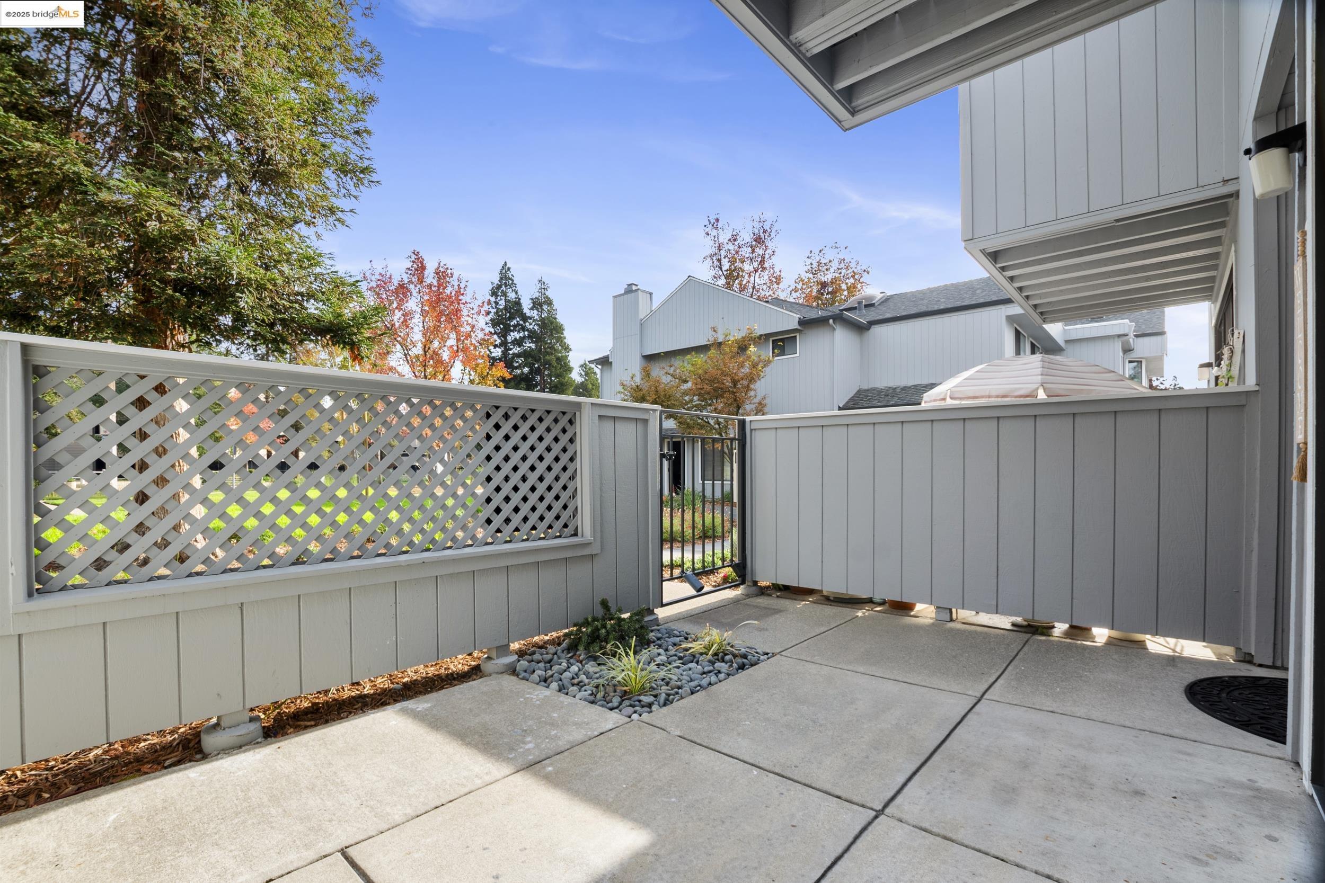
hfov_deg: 100.4
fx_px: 552
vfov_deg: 77.3
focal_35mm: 15
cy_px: 442
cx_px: 662
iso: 100
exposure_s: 1/30
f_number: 8
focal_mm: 10
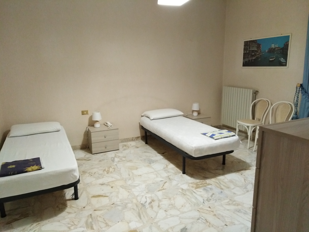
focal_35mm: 26
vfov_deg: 53.1
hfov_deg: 67.3
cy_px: 116
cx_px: 154
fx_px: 232
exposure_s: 1/20
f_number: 2.2
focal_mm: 3.46
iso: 536
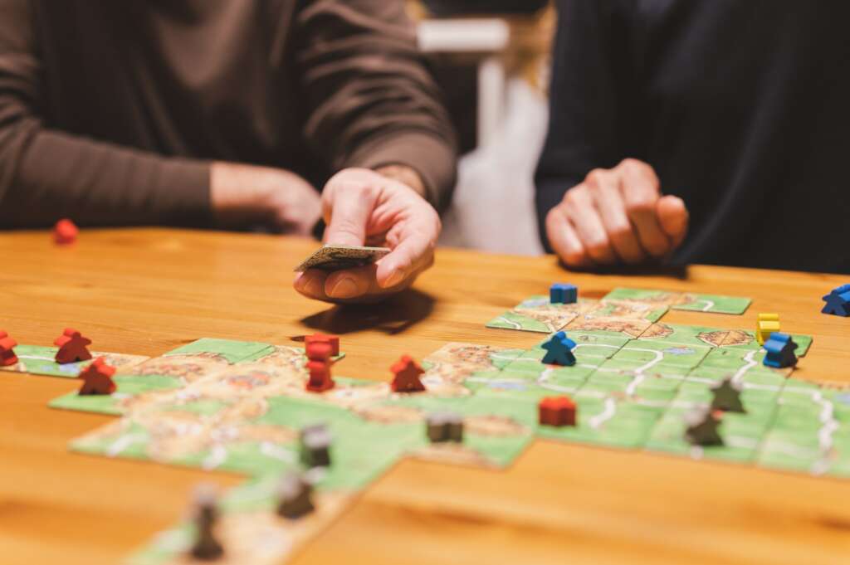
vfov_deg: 26.9
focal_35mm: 50
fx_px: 1180
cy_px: 282
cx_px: 425
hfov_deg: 39.6
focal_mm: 50
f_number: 2.8
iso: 800
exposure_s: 1/100
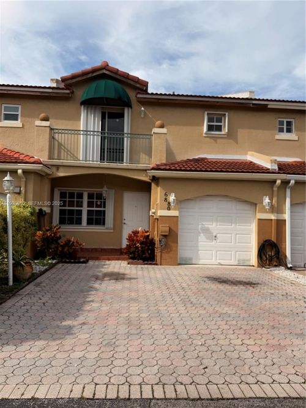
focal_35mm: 24
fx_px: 283
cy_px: 204
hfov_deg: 56.8
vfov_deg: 71.6
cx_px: 153
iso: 80
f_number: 1.78
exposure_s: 1/7353
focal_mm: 6.76
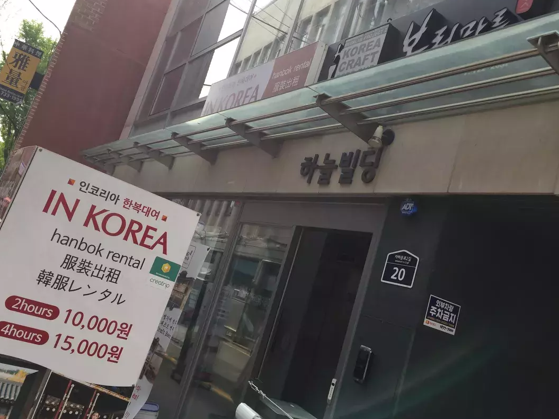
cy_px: 189
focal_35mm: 33
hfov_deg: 55.4
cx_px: 275
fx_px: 533
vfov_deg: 42.9
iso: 32
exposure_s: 1/565
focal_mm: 4.15
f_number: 2.2
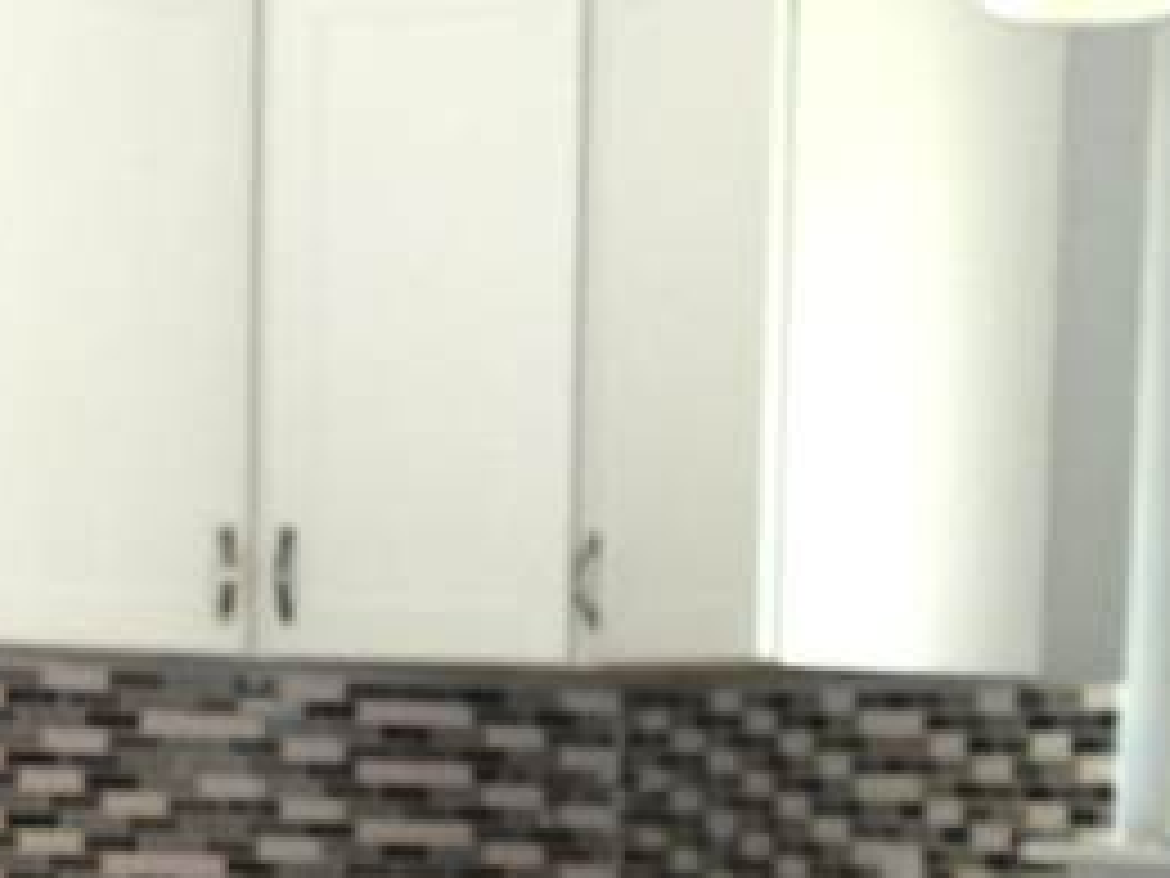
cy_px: 1477
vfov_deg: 11.8
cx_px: 878
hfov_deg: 16.6
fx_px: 3988
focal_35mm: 118
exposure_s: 1/30
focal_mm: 4.3
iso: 140
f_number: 2.8
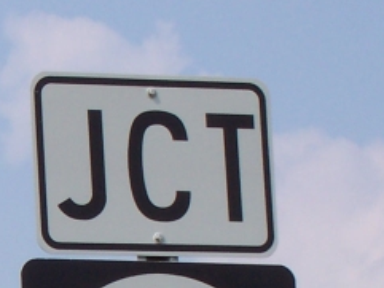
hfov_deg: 5.5
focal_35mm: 356
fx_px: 3951
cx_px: -140
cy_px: 450
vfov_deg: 4.2
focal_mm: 16.8
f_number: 9.5
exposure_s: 1/250
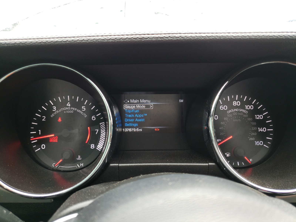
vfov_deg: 53.1
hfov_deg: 67.3
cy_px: 111
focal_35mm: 26
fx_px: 222
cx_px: 148
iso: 51
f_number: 1.5
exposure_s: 1/50
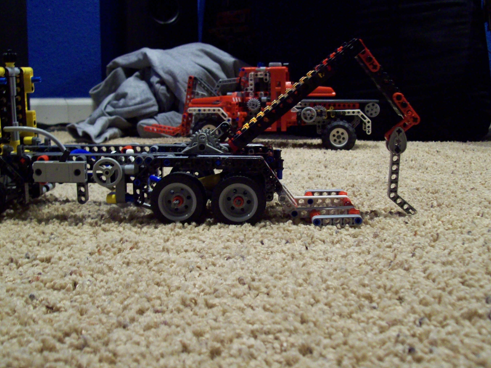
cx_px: 249
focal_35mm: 42
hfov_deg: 44.8
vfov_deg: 34.3
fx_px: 596
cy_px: 185
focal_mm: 6
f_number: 2.7
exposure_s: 1/8
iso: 200
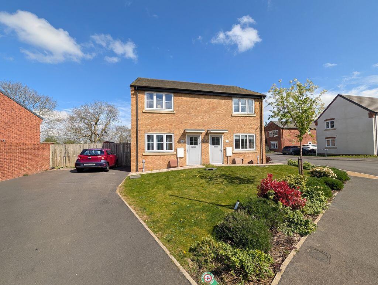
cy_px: 142
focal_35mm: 12
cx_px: 189
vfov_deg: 94.6
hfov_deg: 110.5
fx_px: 131
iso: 50
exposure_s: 1/3247
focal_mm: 2.02
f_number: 1.7
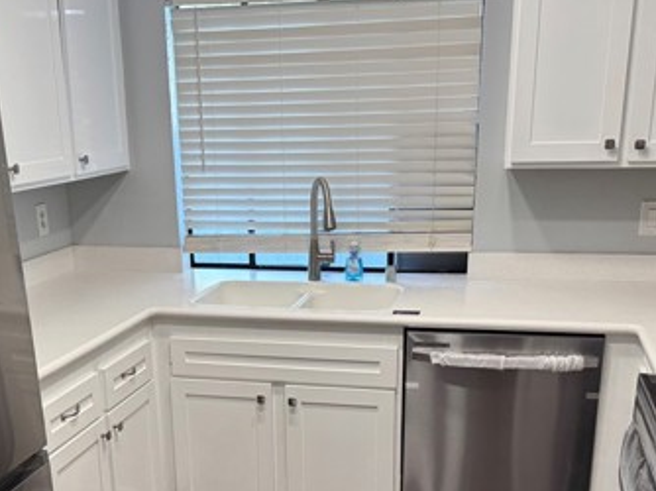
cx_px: 236
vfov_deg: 30.6
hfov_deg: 40.9
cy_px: 399
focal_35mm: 46
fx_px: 871
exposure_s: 1/120
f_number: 1.78
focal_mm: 6.76
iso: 160
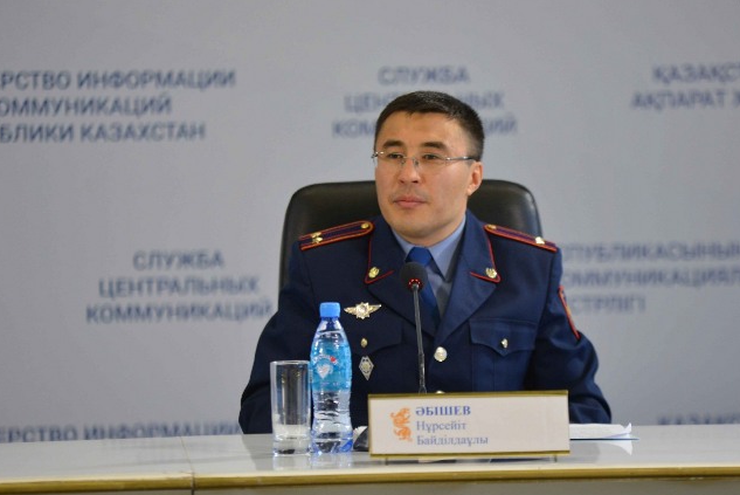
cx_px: 415
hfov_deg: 9.3
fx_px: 4546
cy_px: 254
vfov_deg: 6.2
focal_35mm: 221
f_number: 3.2
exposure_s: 1/200
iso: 1600
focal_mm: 175
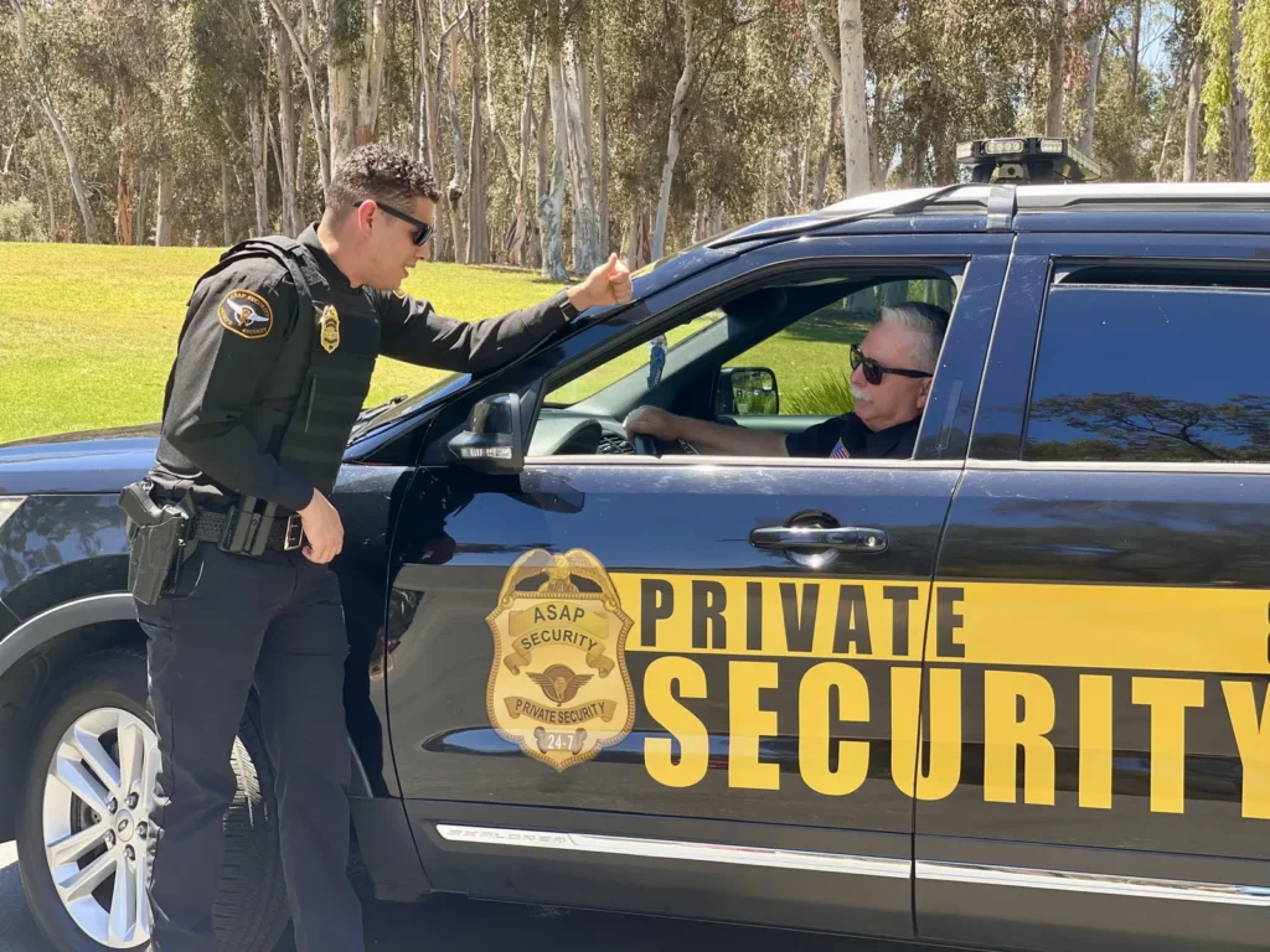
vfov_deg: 22.9
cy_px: 476
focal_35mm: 64
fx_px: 2348
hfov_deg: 30.3
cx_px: 635
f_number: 2.2
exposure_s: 1/121
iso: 20
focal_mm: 7.5
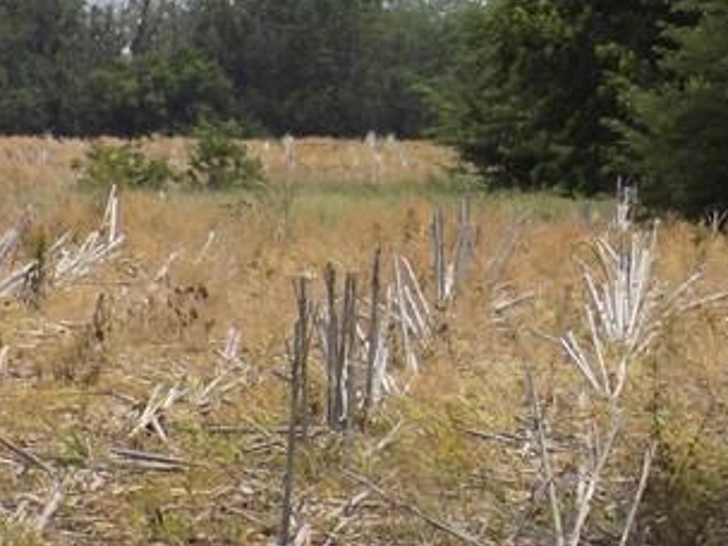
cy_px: 89
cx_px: 898
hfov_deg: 5.0
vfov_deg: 3.7
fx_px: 8370
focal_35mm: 398
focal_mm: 20.9
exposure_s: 1/400
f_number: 4.8
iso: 80
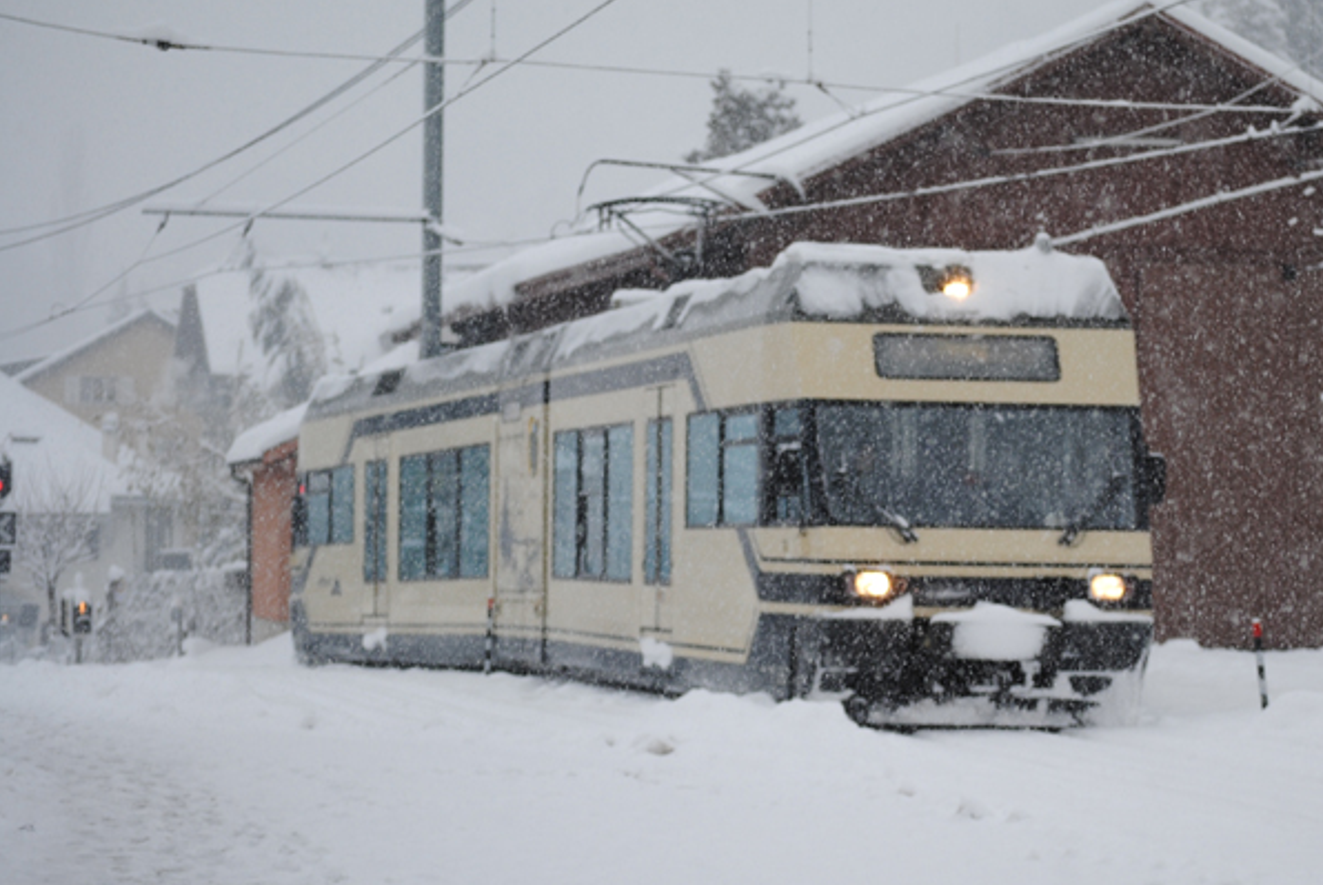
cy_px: 495
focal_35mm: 141
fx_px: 5188
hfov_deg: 14.5
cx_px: 866
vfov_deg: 9.8
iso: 200
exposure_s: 1/160
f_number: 4.2
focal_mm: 70
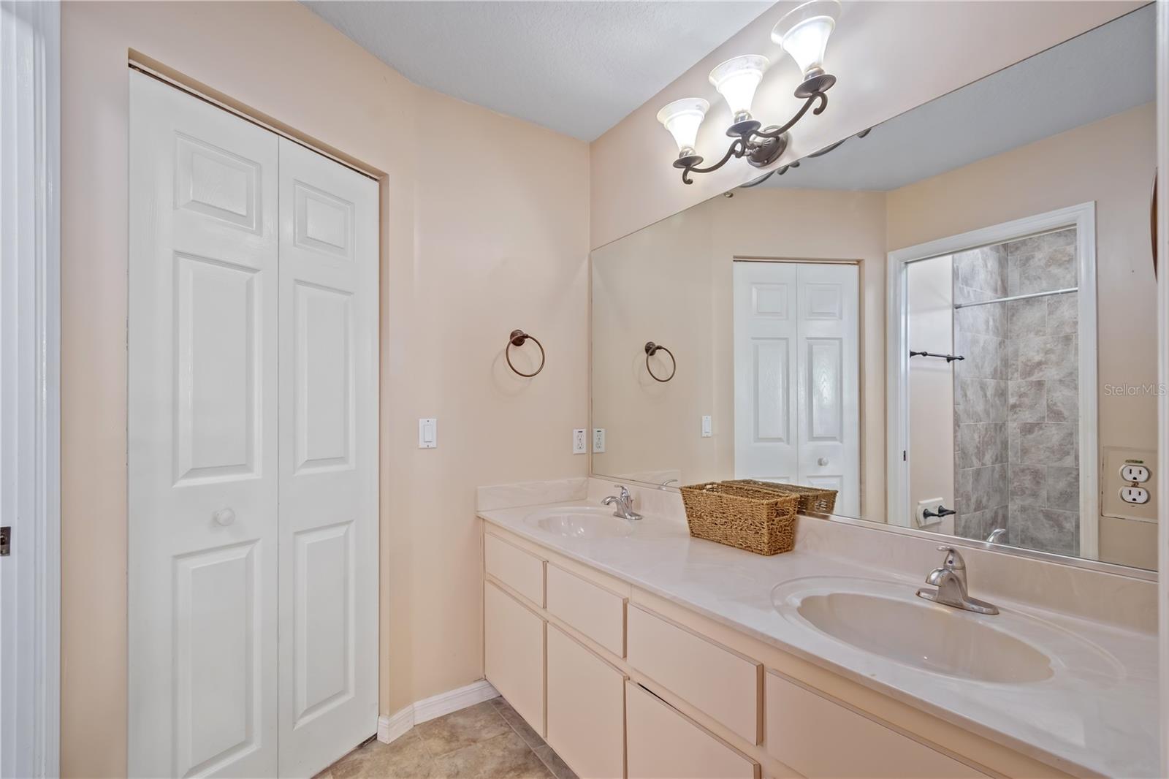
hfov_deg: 100.4
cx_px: 584
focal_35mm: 15
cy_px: 390
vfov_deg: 77.3
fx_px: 487
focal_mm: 10
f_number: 9
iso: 250
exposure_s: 1/1.67
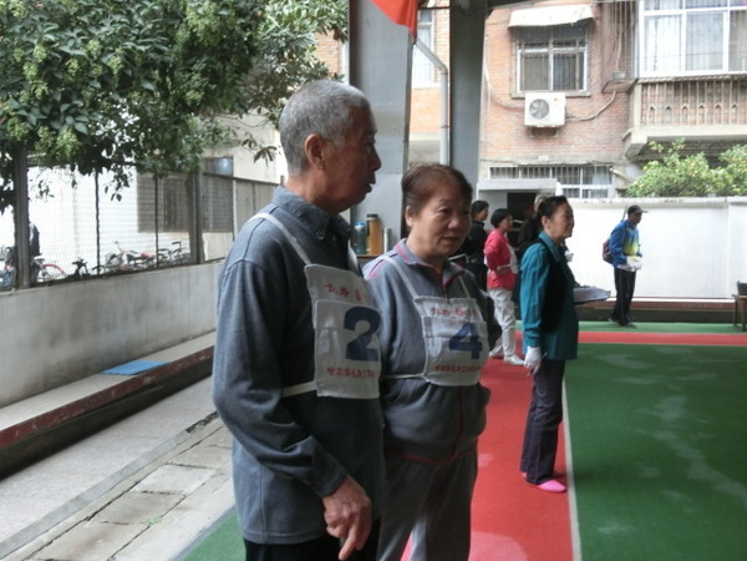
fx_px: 863
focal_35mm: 40
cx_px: 374
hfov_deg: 46.8
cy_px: 280
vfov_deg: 36.0
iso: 400
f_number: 4
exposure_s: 1/125
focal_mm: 7.15
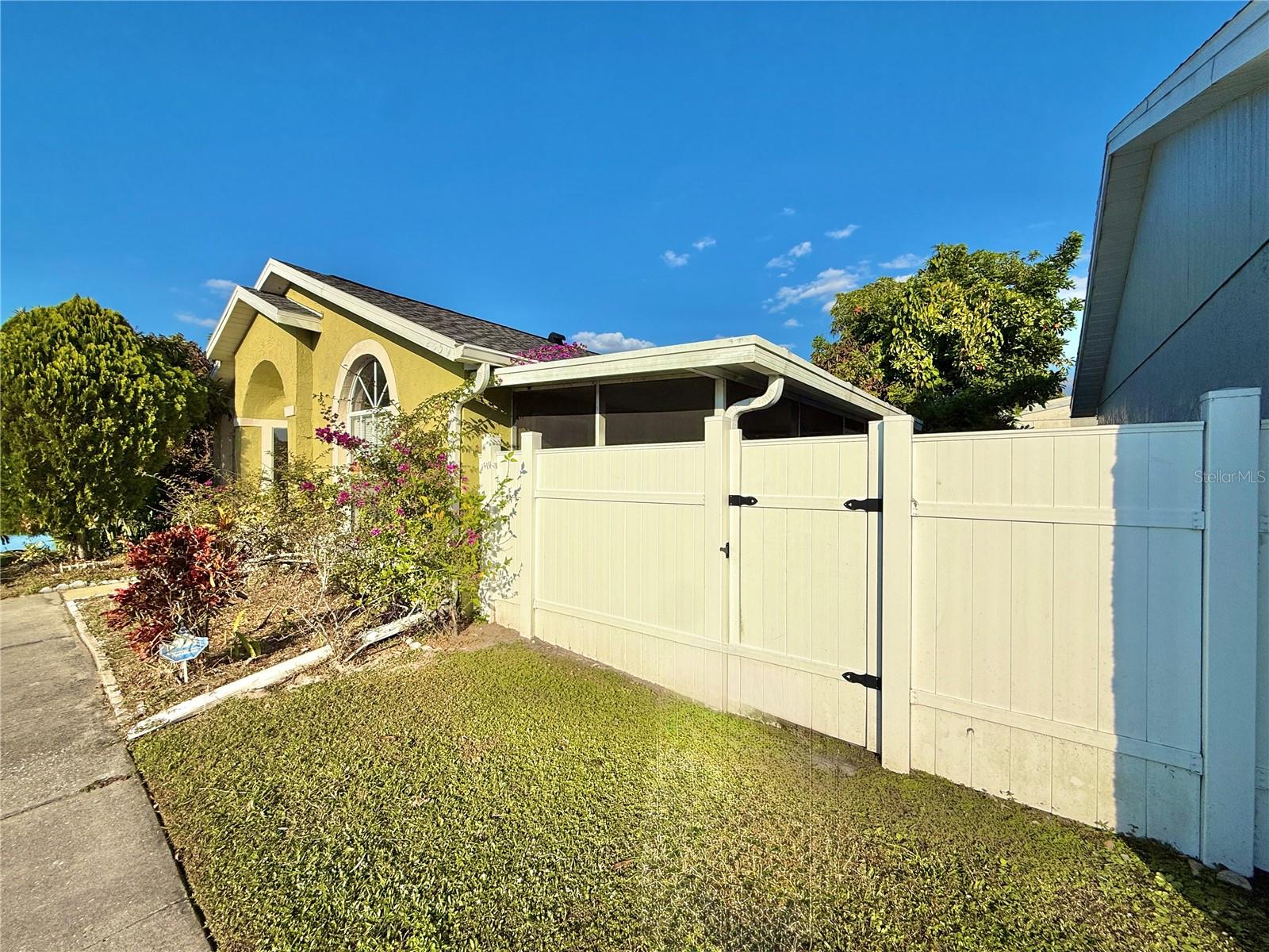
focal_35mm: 14
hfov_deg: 102.1
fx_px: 513
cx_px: 634
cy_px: 476
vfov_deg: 85.7
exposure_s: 1/6173
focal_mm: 2.22
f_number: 2.2
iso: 40
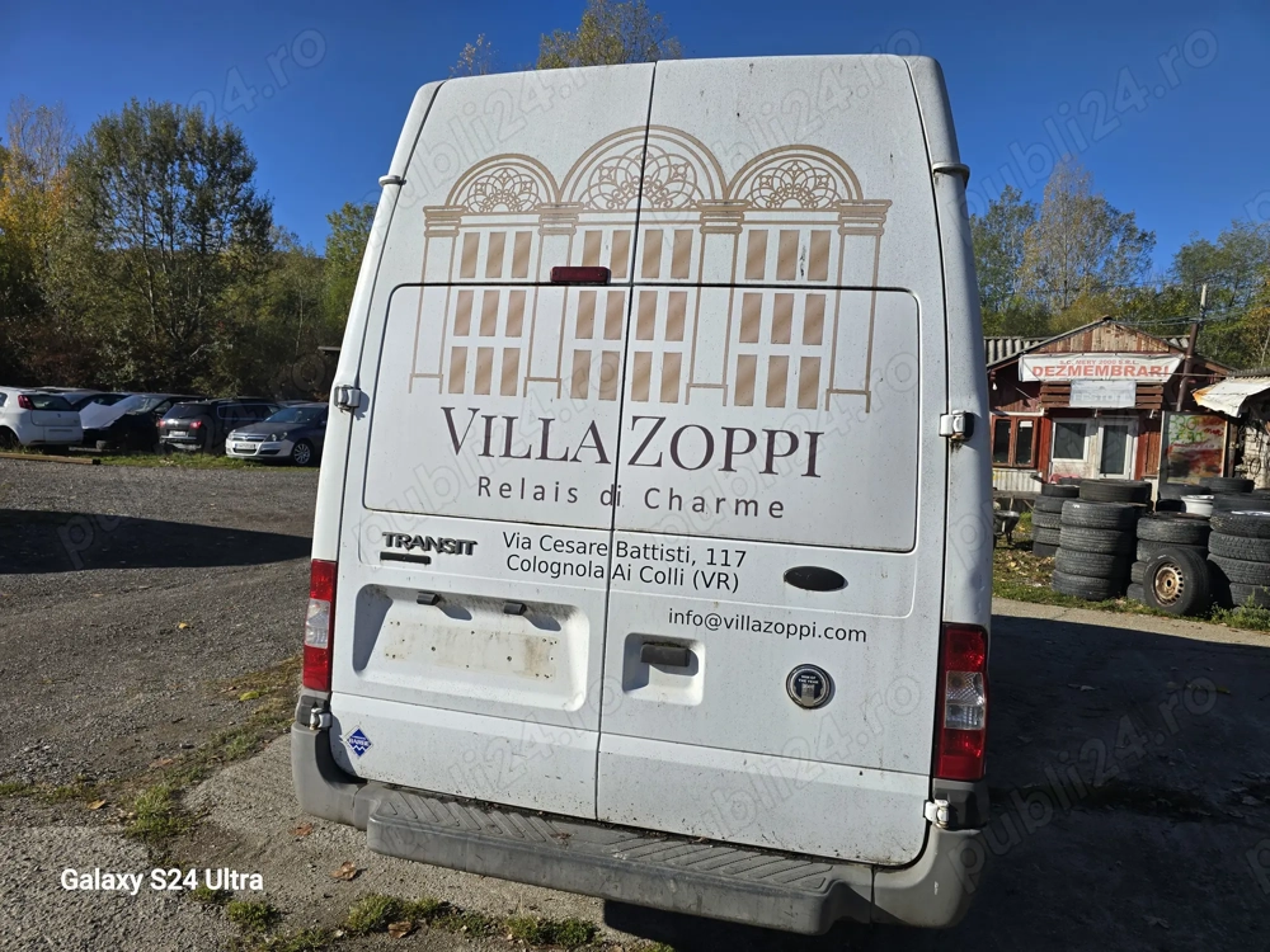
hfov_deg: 73.9
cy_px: 476
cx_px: 635
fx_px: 844
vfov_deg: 58.9
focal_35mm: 23
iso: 12
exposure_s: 1/1179
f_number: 1.7
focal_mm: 6.3
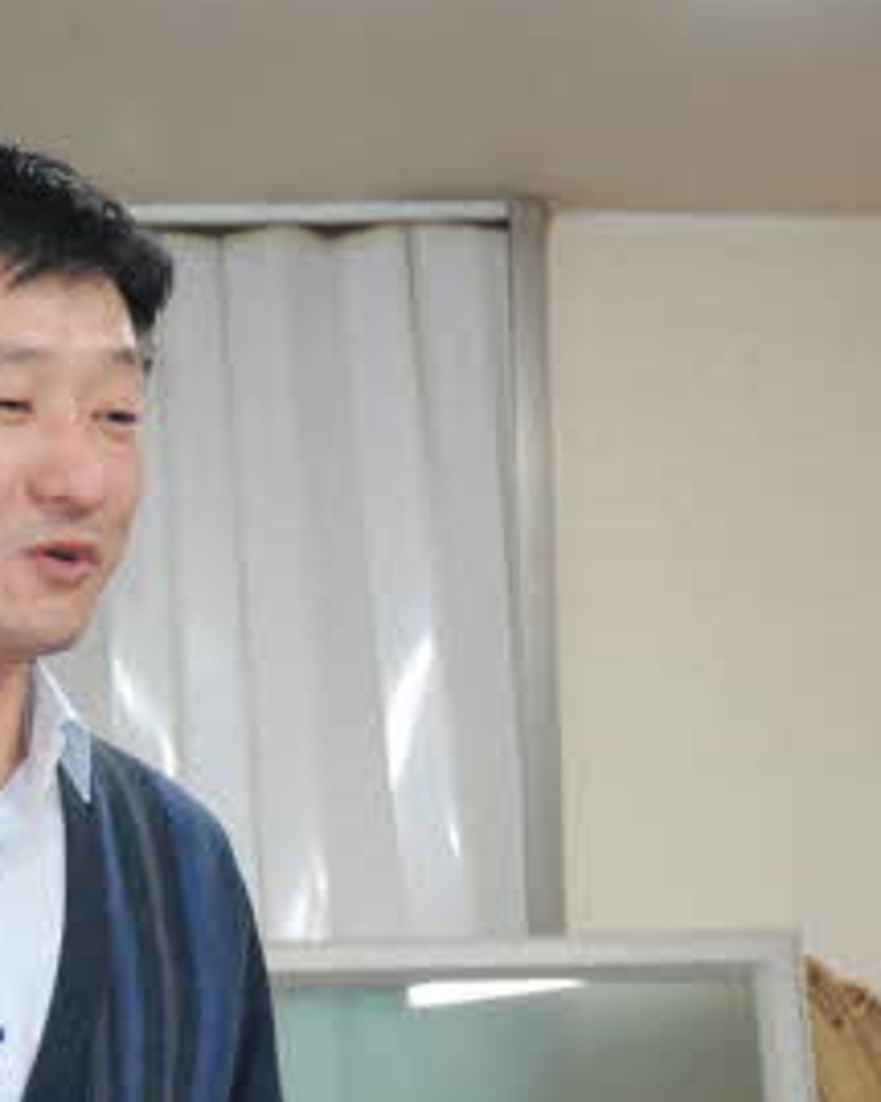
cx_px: -37
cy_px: 799
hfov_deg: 11.9
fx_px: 4181
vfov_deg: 15.0
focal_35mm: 128
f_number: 5.6
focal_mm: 35
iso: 1600
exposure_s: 1/100
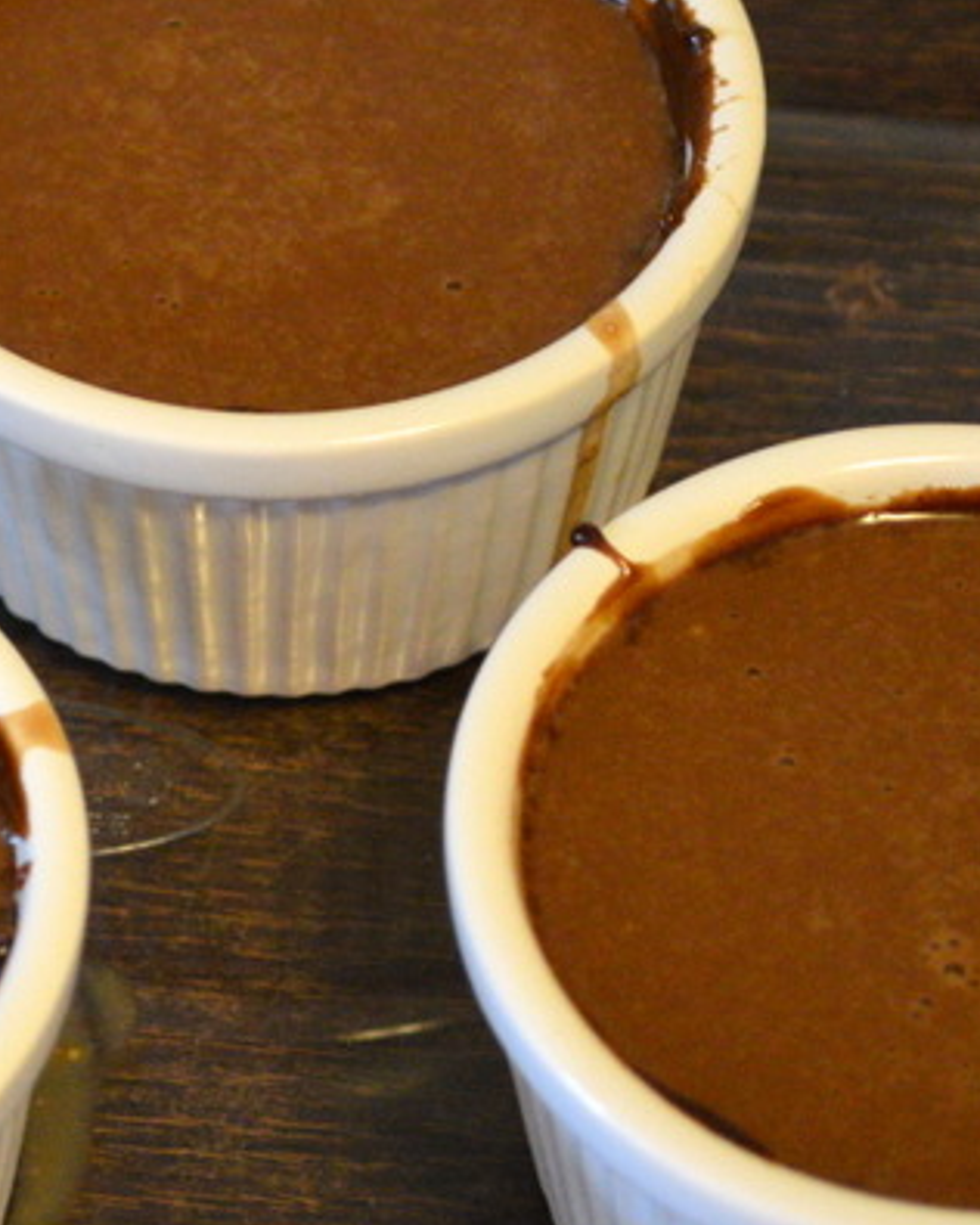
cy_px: 606
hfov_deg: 9.0
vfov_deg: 11.3
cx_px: -12
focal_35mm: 171
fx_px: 6200
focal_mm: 48
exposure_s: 1/60
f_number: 5.3
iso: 2500
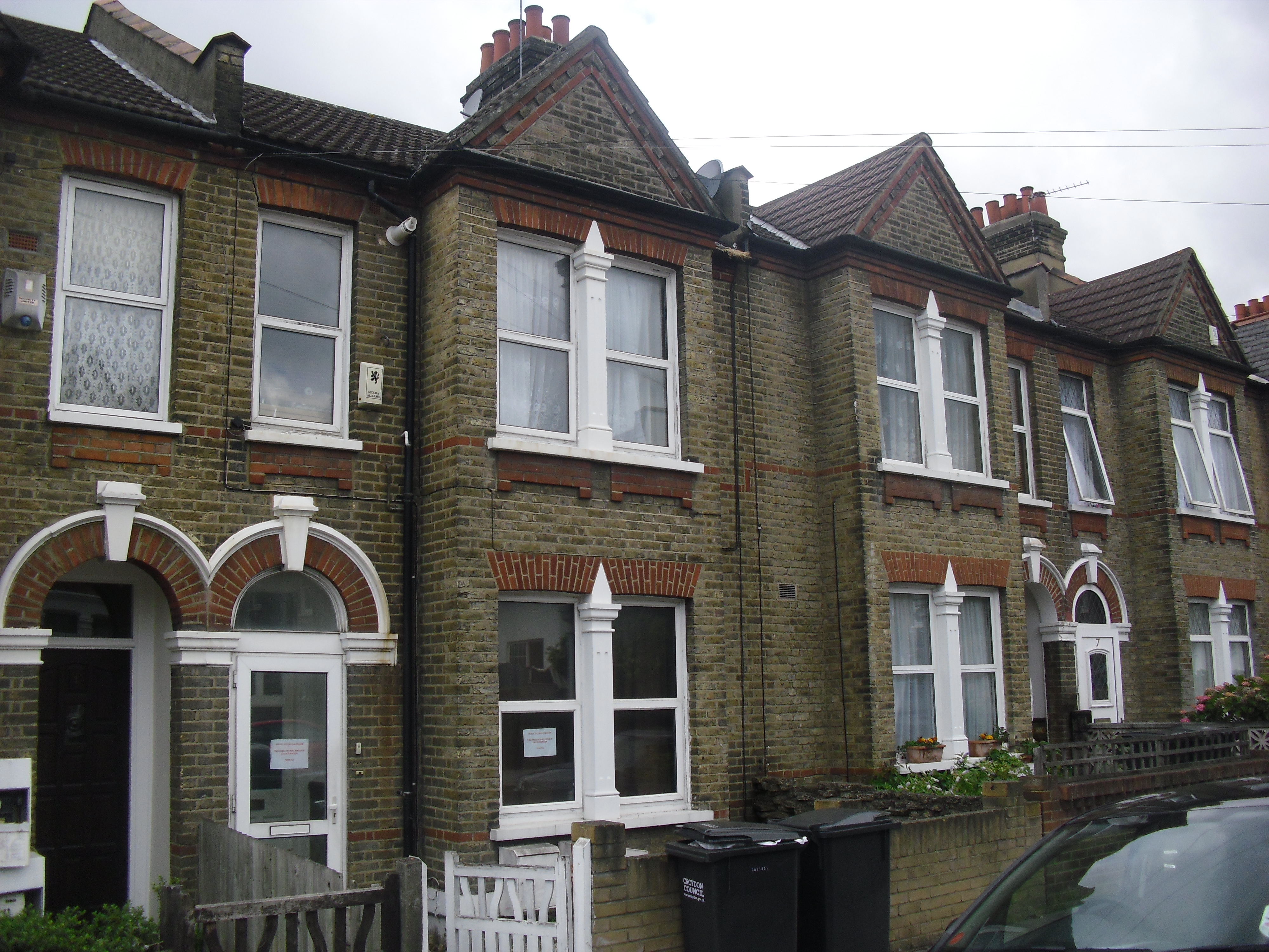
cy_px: 476
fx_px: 1320
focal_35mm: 36
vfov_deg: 39.7
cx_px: 634
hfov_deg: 51.4
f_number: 7.8
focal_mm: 6.3
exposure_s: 1/160
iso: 100
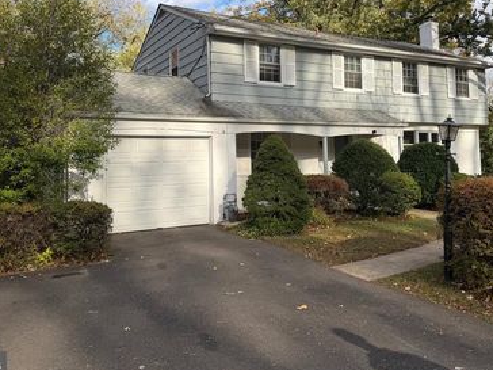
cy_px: 124
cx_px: 263
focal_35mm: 33
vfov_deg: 42.4
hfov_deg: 55.3
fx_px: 470
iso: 80
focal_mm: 6.76
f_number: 1.78
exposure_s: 1/2611
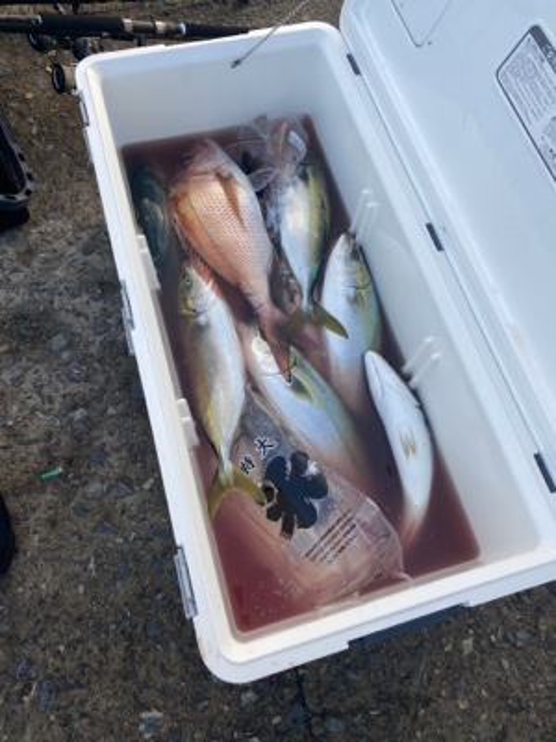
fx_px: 557
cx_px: 278
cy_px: 371
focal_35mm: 26
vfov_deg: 67.3
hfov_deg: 53.1
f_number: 1.8
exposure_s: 1/287
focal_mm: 4.25
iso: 32
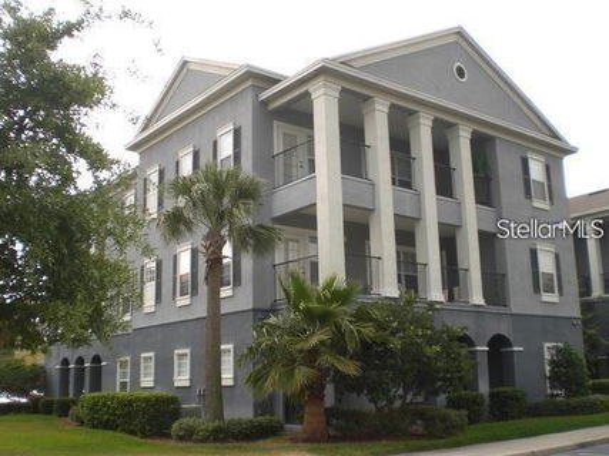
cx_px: 304
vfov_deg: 37.7
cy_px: 228
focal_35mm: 38
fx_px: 668
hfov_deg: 49.0
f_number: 3.1
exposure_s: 1/60
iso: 50
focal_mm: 6.3
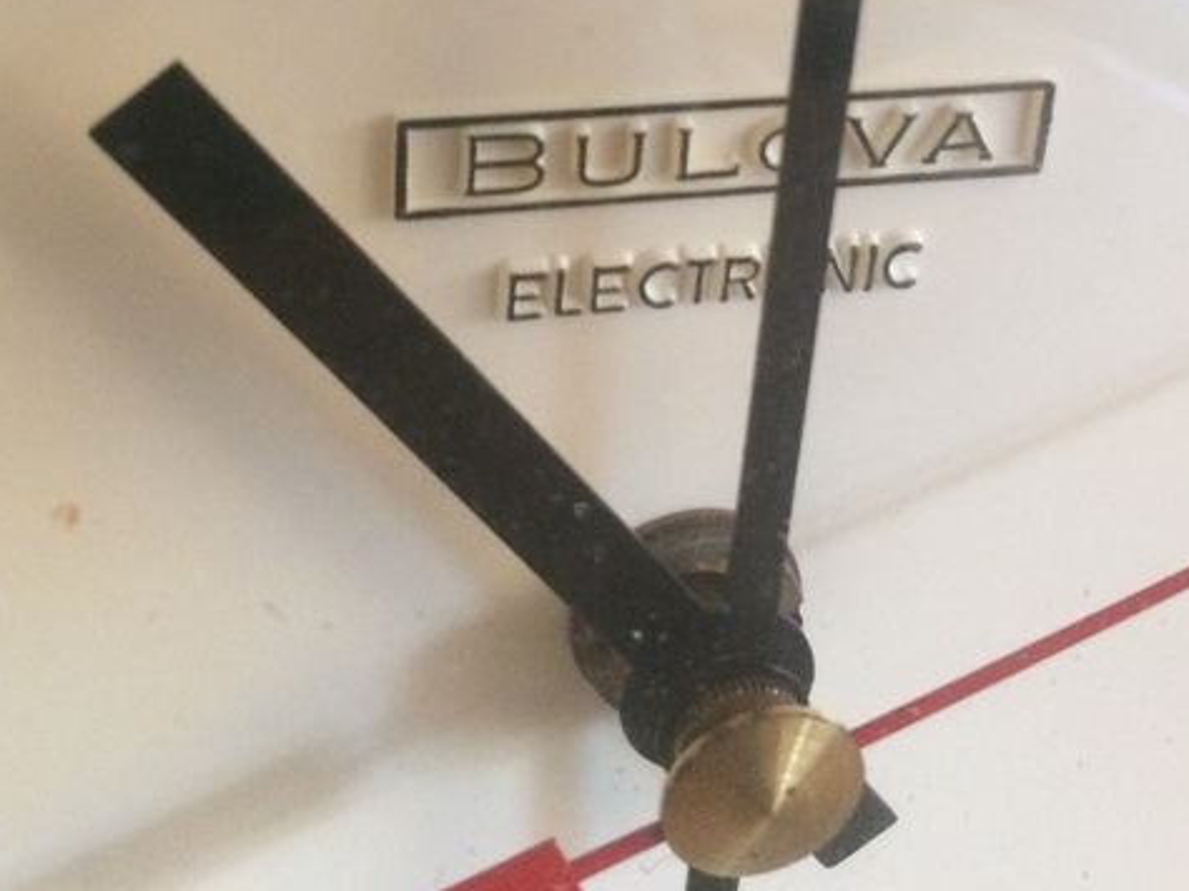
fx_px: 1957
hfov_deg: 33.8
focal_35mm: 57
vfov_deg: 24.8
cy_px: 72
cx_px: 620
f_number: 2.2
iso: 320
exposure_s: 1/15
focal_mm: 4.12
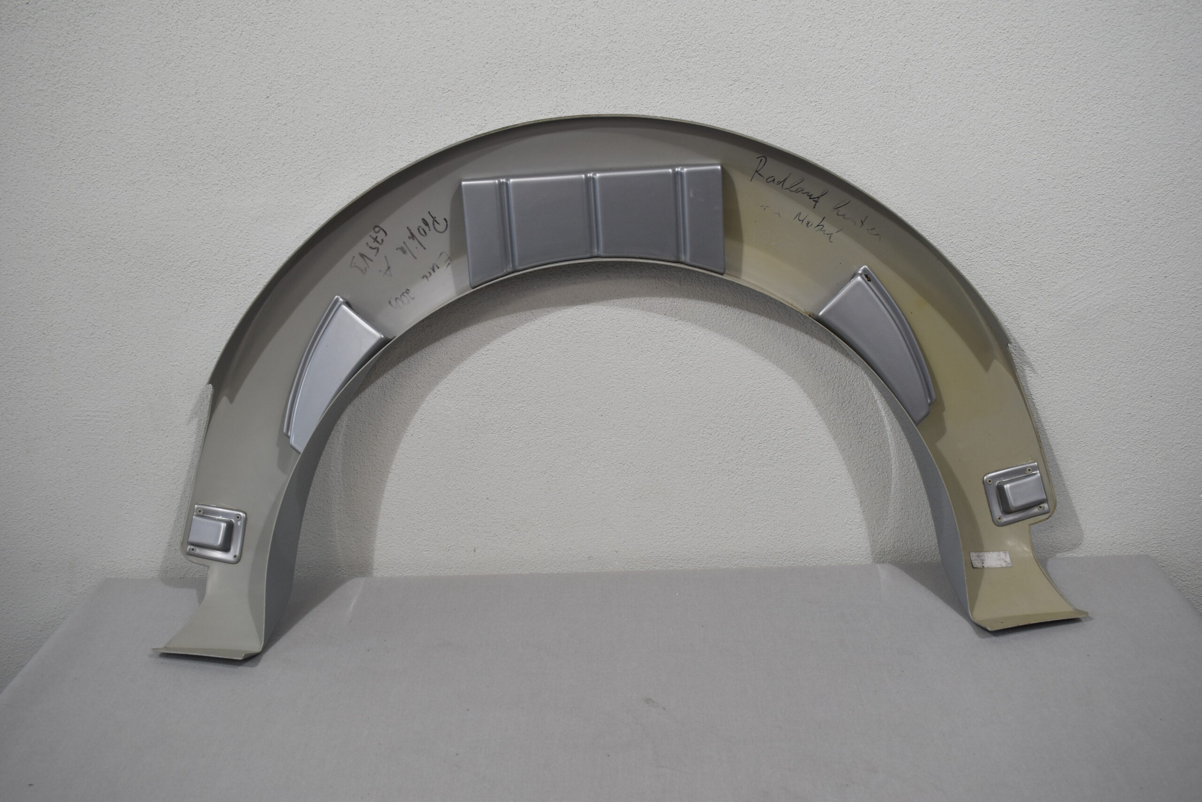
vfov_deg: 40.0
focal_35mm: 33
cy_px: 401
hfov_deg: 57.2
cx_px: 601
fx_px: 1102
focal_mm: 22
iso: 320
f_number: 5.6
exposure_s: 1/125
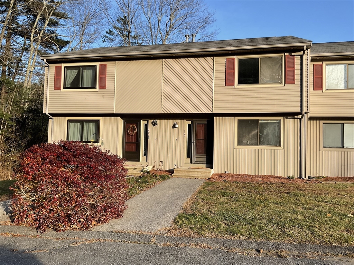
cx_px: 177
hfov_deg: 61.7
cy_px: 132
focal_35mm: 29
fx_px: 297
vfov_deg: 48.2
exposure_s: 1/691
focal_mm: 3
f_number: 1.8
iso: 16
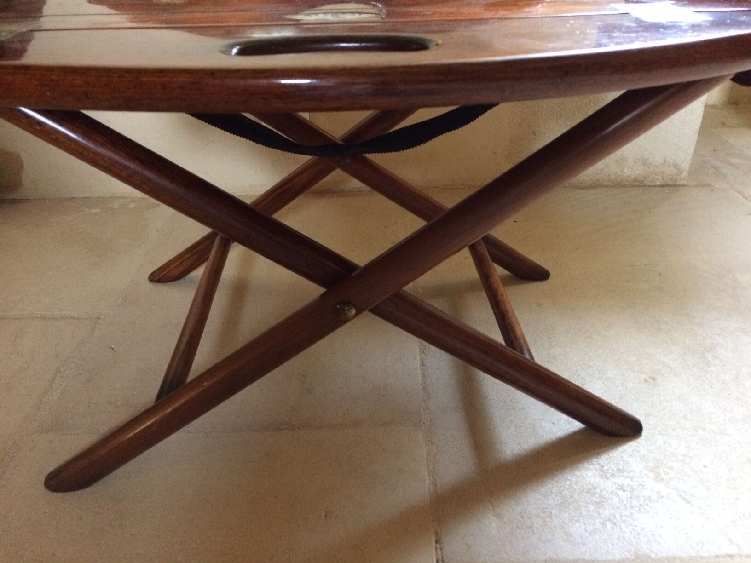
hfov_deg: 61.7
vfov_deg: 48.2
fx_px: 629
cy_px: 282
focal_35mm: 29
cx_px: 376
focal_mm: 4.15
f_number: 2.2
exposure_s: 1/17
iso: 320
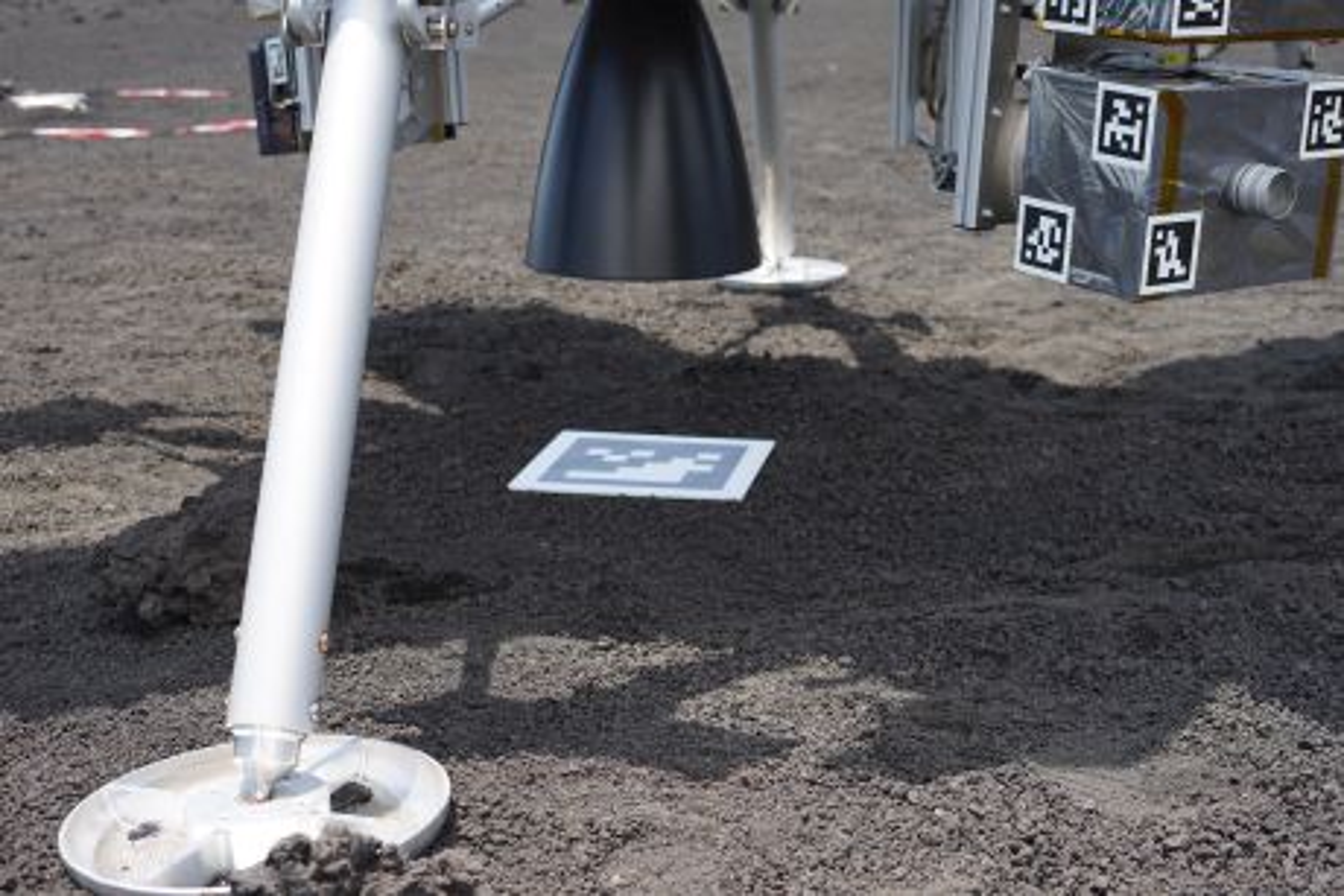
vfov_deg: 27.0
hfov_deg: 39.6
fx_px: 1867
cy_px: 448
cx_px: 672
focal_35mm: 50
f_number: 5
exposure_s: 1/250
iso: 100
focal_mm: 50
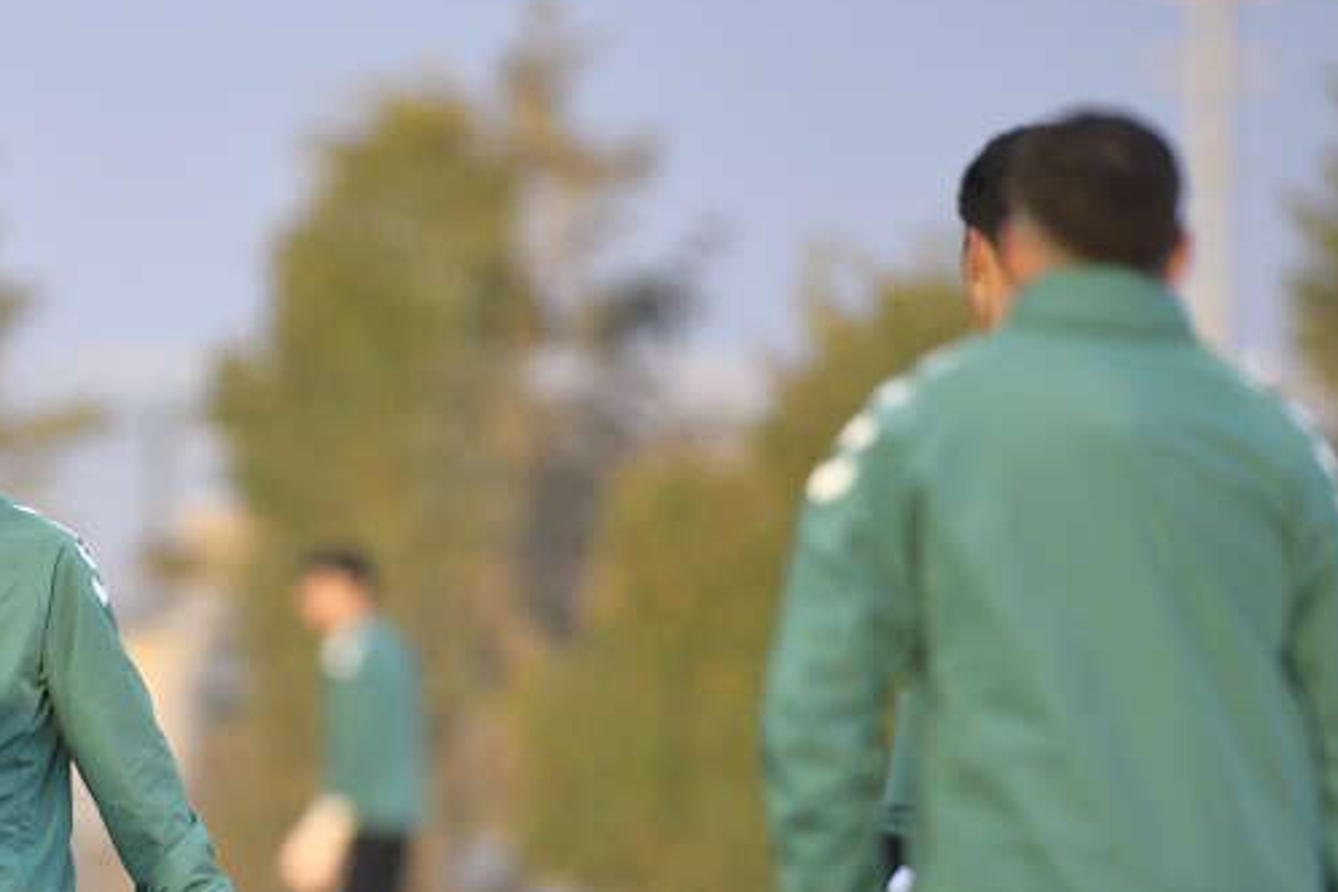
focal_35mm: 771
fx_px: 28653
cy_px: 1001
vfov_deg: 1.8
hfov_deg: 2.7
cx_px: -94
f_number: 2.8
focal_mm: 300
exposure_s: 1/1250
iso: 1250
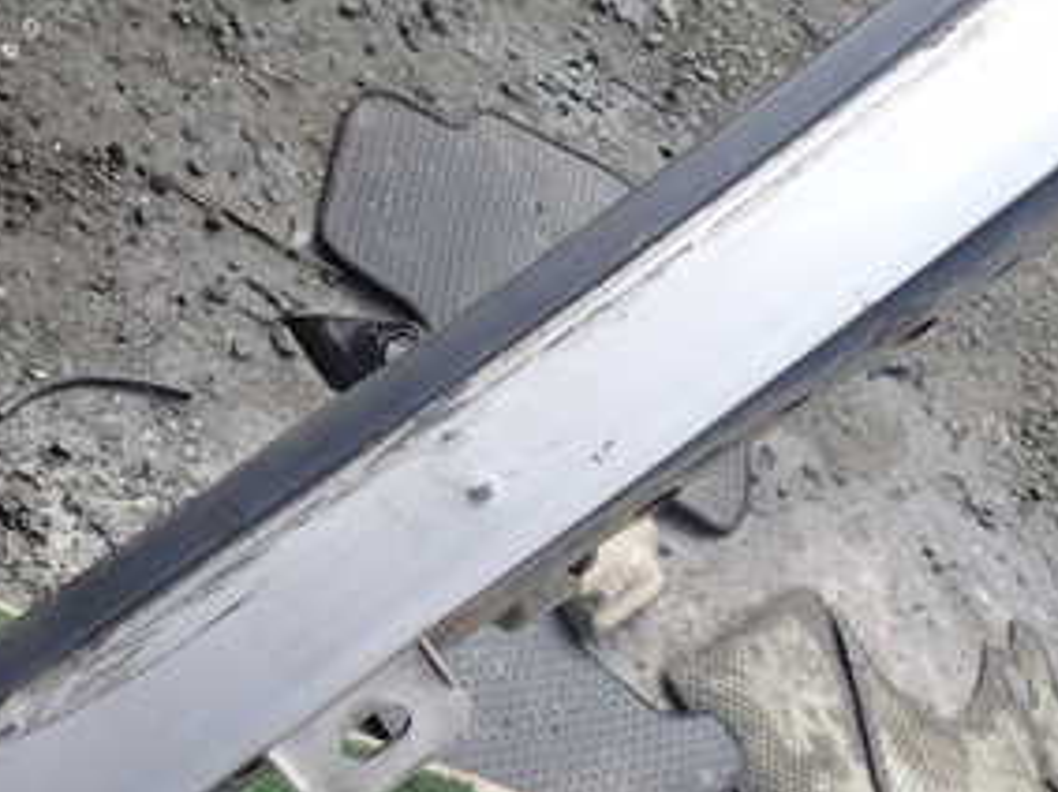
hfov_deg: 35.8
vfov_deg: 27.5
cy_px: 355
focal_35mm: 53
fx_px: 1619
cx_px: 344
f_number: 2.8
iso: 100
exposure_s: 1/320
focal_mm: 4.5
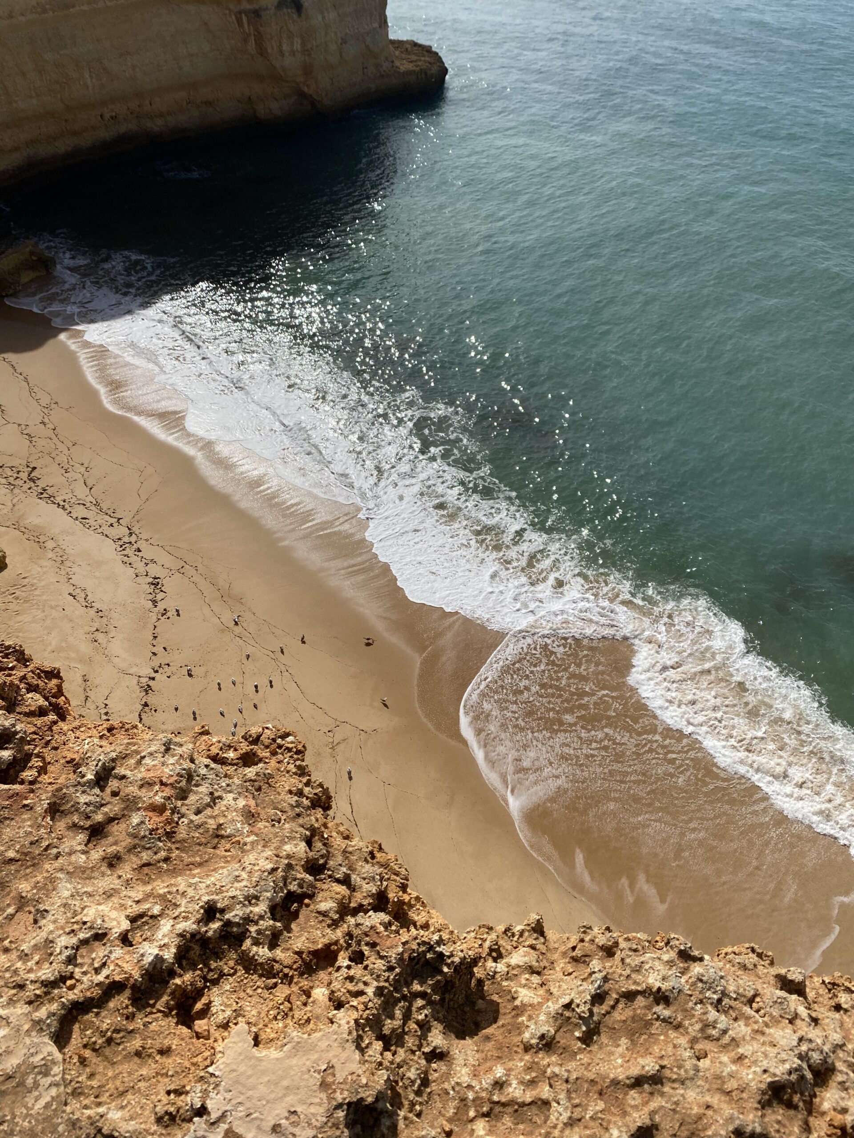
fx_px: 855
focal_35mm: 26
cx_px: 427
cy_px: 569
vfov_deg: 67.3
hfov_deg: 53.1
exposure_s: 1/5747
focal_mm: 4.25
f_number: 1.8
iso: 32
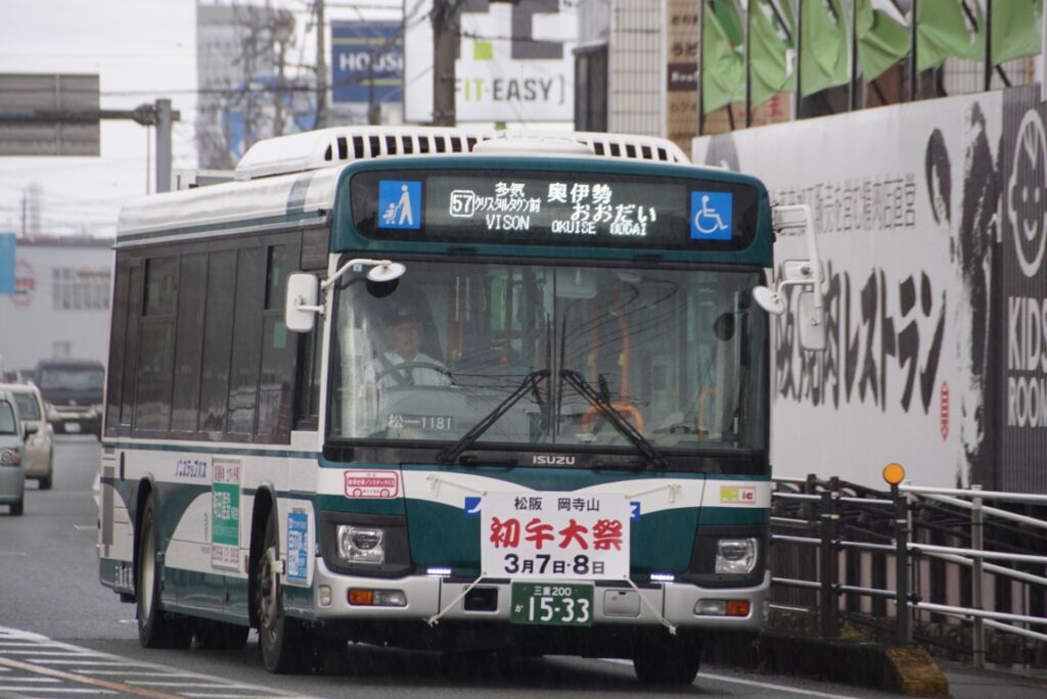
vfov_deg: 4.4
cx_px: 524
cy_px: 350
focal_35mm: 315
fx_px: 9166
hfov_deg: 6.5
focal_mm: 210
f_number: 6.3
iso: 250
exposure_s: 1/100
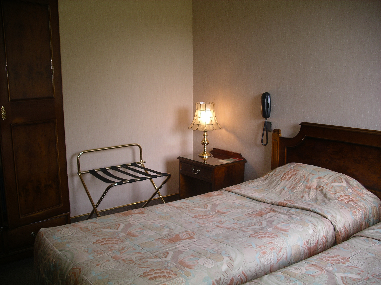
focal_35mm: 37
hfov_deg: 50.1
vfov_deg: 38.7
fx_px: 407
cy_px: 142
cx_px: 190
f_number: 2.8
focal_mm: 7.8
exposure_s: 1/40
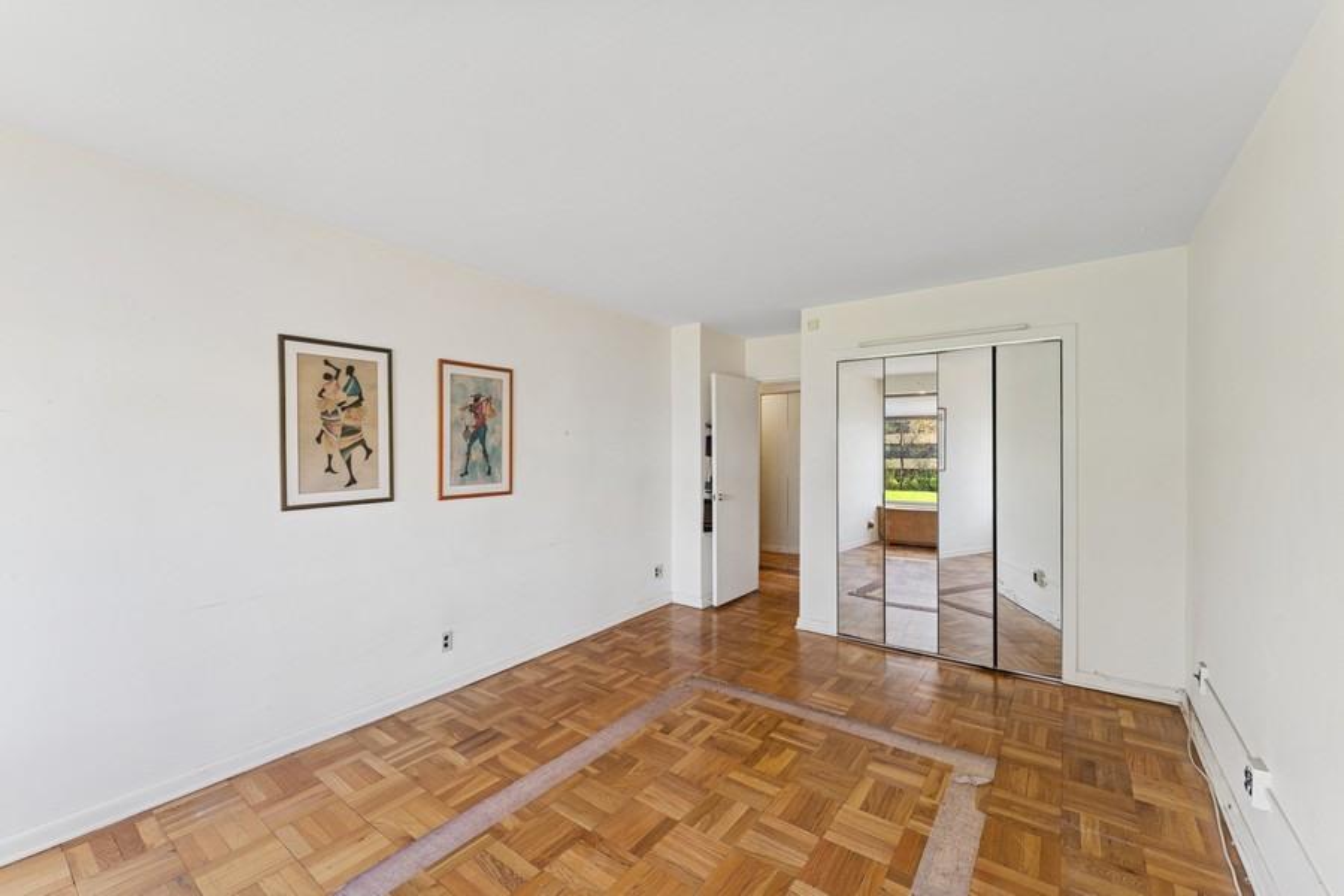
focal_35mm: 14
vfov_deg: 81.2
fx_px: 523
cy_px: 448
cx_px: 672
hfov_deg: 104.3
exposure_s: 1/10
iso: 100
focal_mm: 14
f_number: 11
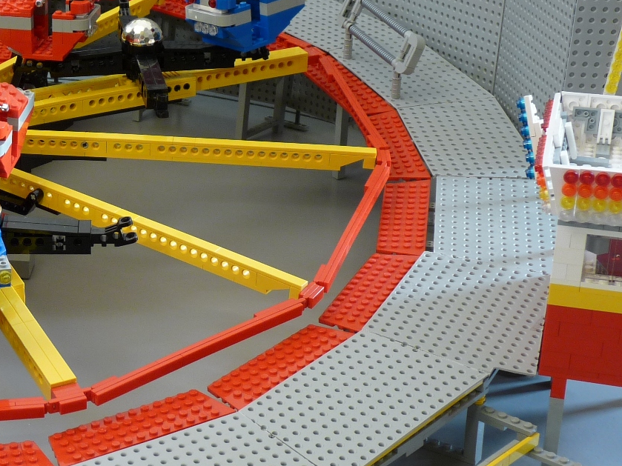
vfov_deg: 17.0
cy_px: 253
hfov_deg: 21.7
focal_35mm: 87
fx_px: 1563
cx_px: -5
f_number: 3
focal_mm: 7.1
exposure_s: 1/10
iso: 100
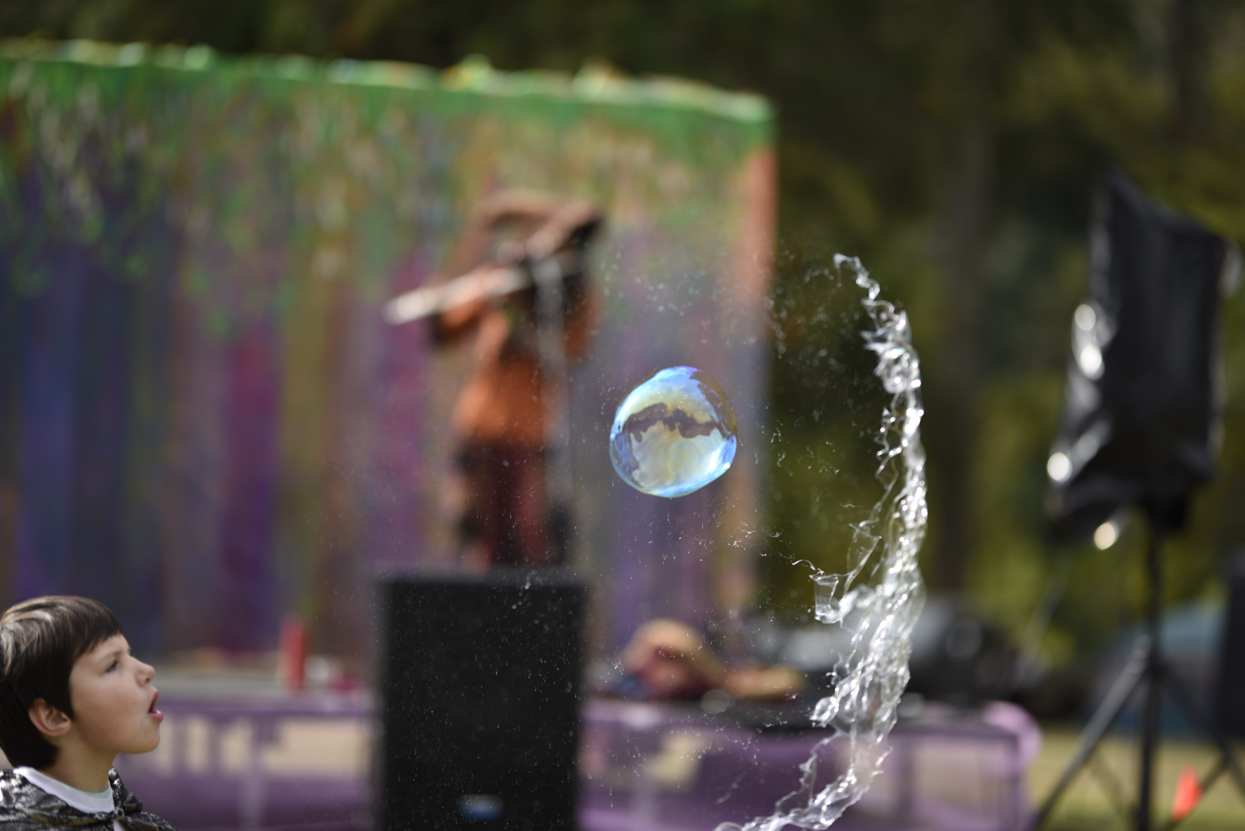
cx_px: 622
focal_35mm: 105
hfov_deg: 19.5
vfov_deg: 13.1
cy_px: 416
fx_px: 3632
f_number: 1.4
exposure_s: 1/750
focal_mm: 105
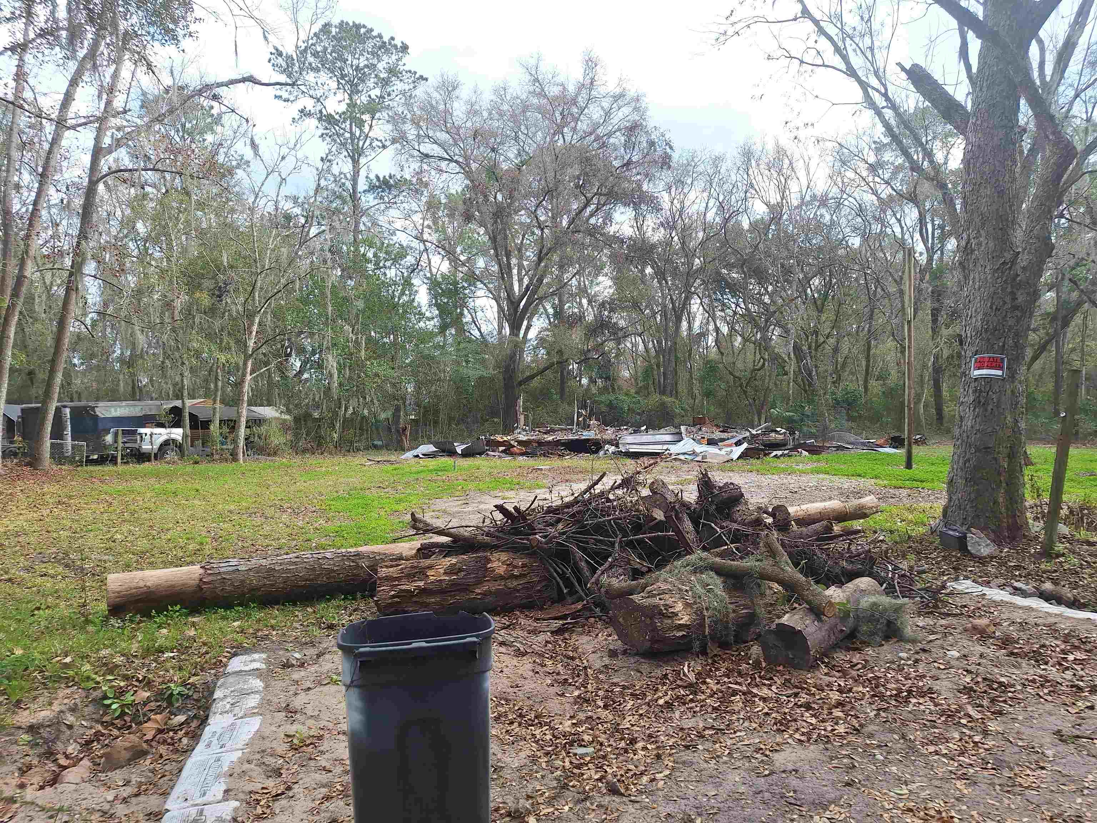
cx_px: 548
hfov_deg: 73.9
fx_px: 729
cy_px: 412
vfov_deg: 58.9
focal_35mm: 23
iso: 25
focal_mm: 5.54
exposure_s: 1/805
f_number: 1.8
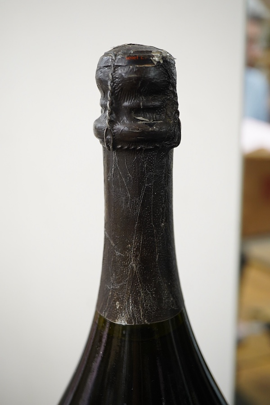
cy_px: 202
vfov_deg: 43.6
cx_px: 135
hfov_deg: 29.9
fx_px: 506
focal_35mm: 45
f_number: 6.3
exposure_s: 1/125
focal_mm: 30
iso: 1250
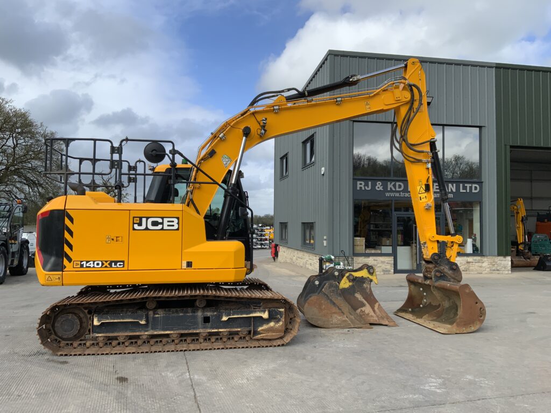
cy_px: 206
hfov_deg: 61.7
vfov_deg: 48.2
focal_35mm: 29
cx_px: 276
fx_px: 462
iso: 16
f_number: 1.8
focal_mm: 3
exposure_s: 1/1490
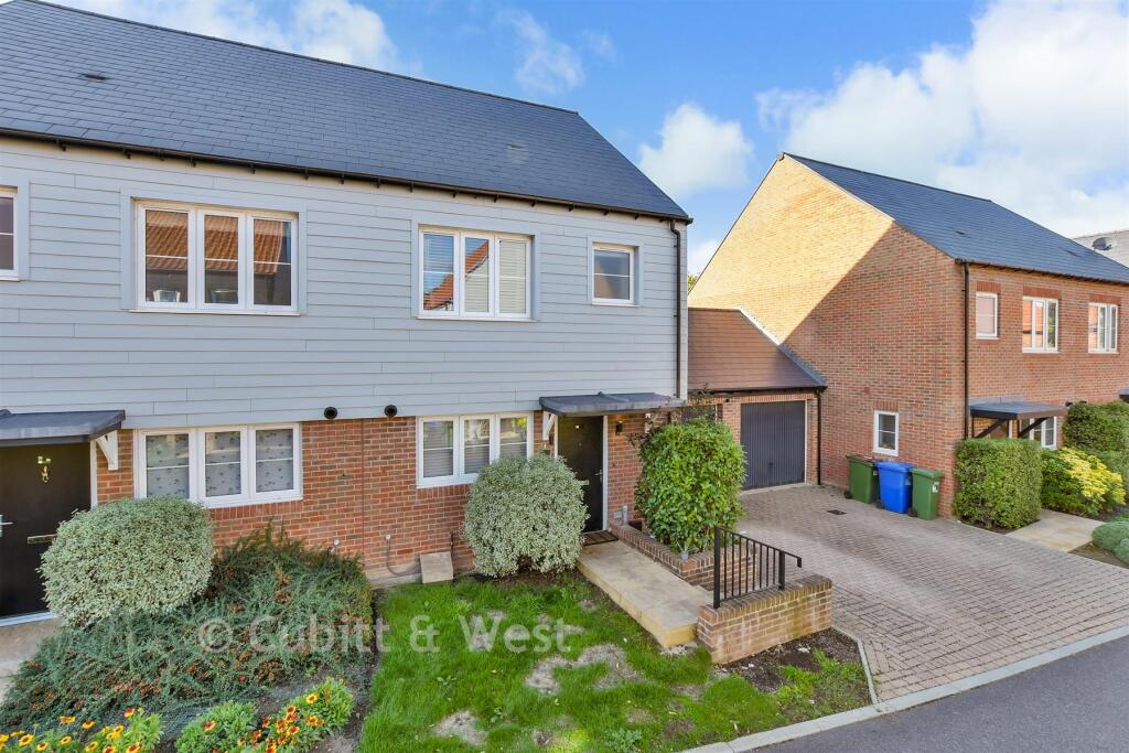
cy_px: 376
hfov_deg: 100.4
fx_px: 470
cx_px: 564
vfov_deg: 77.3
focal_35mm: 15
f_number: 11
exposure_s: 1/15
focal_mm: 10
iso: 160
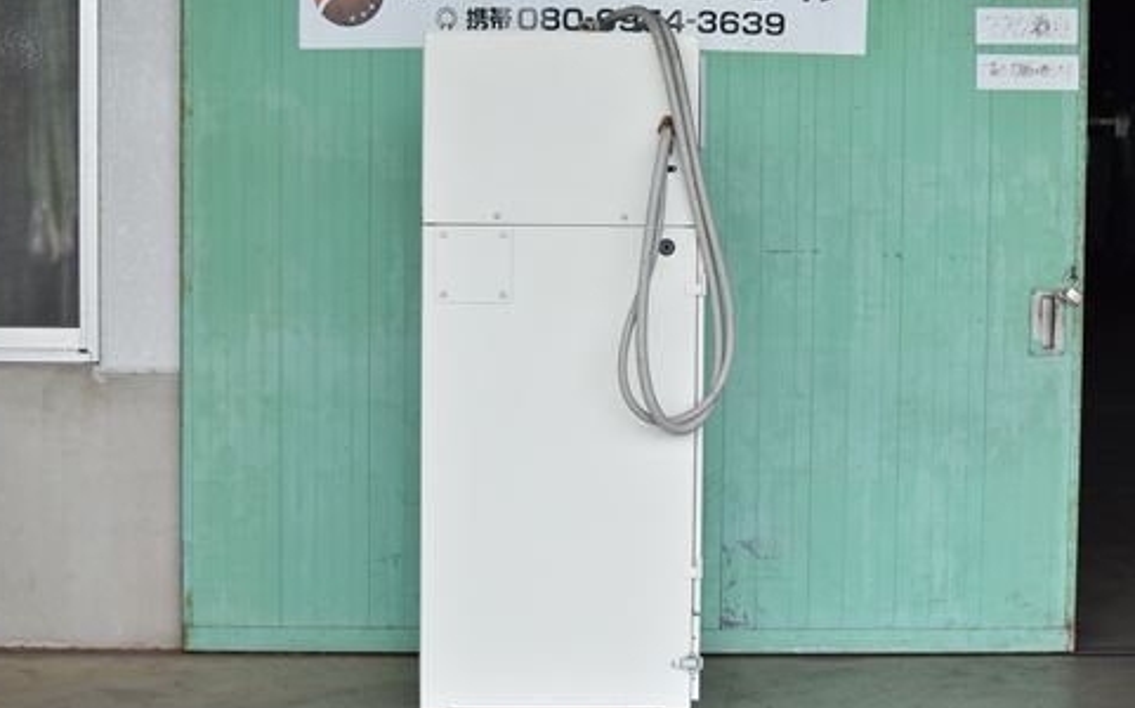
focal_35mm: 88
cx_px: 557
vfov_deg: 14.9
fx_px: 2706
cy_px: 368
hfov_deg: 23.7
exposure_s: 1/1600
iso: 1250
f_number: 6.3
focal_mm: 55
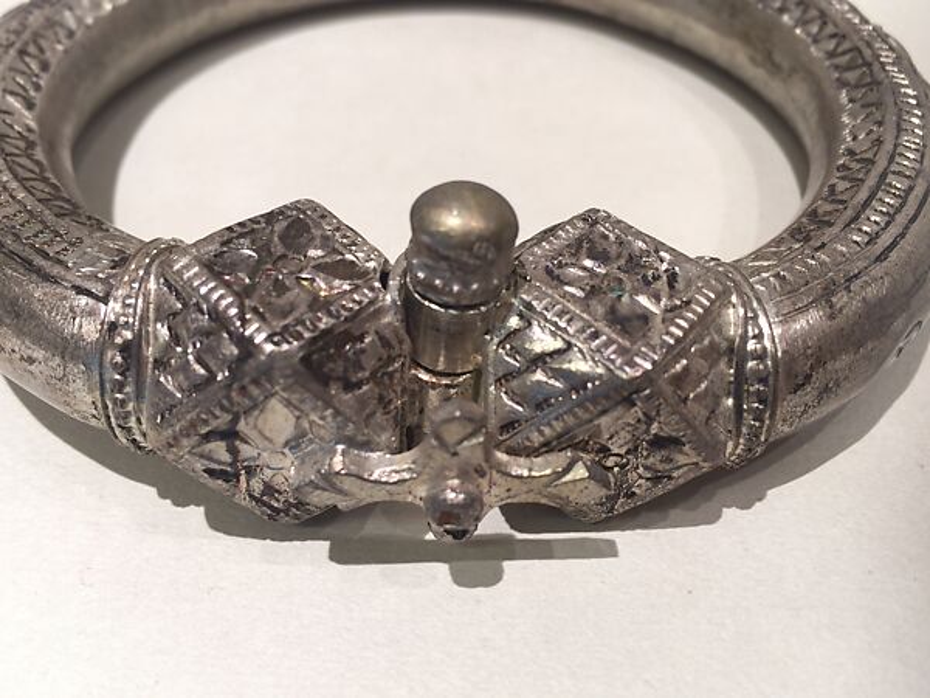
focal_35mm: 29
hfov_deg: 61.7
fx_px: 779
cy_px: 349
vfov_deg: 48.2
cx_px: 465
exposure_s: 1/30
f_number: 2.2
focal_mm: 4.15
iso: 40
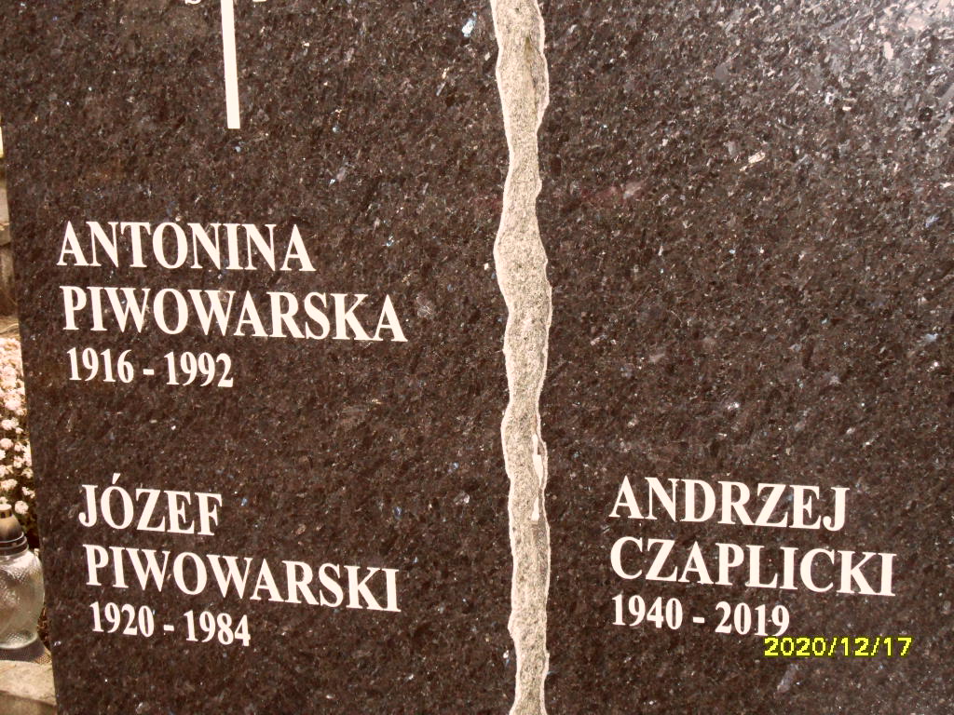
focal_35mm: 60
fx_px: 1654
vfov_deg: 24.4
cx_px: 477
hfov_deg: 32.2
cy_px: 358
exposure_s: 1/45
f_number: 4
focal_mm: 10.3
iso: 480
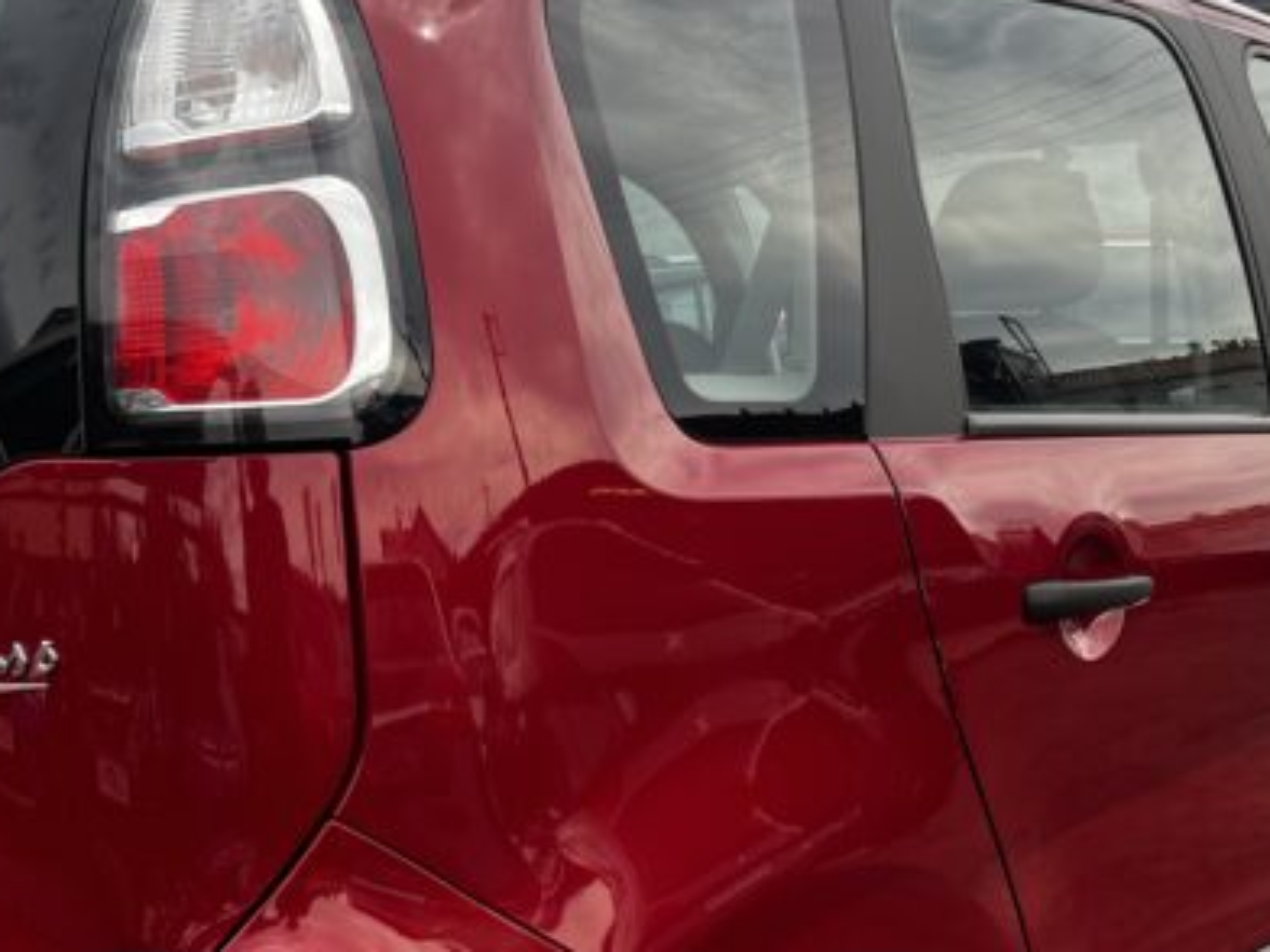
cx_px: 580
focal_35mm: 53
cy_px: 784
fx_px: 1944
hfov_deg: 36.1
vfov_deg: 26.9
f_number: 1.6
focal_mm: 5.1
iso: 50
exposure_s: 1/522
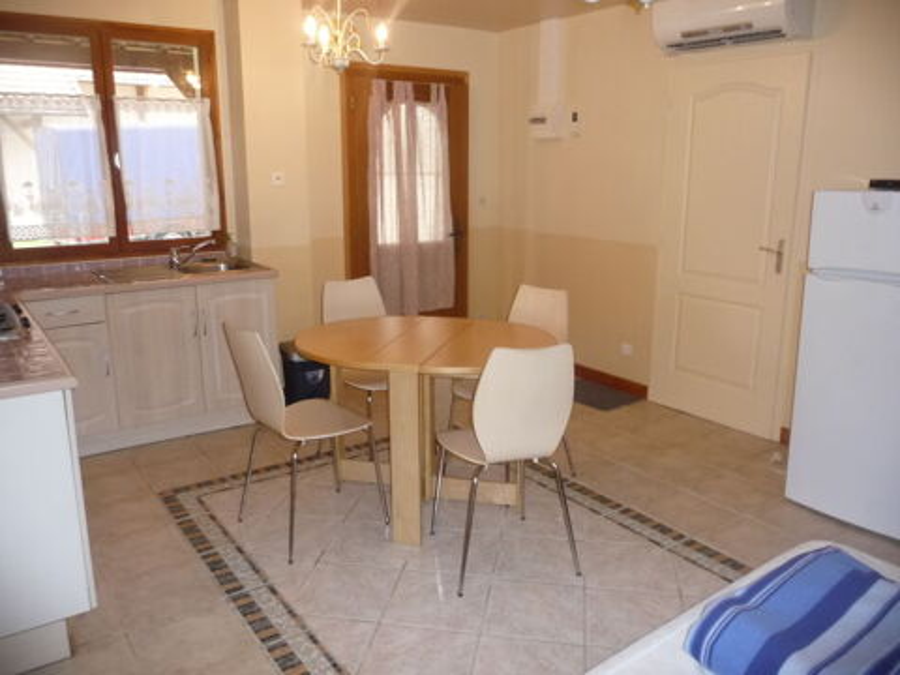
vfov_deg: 49.7
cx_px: 450
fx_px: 728
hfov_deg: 63.4
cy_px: 338
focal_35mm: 28
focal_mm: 4.7
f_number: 3.3
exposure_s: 1/30
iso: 250
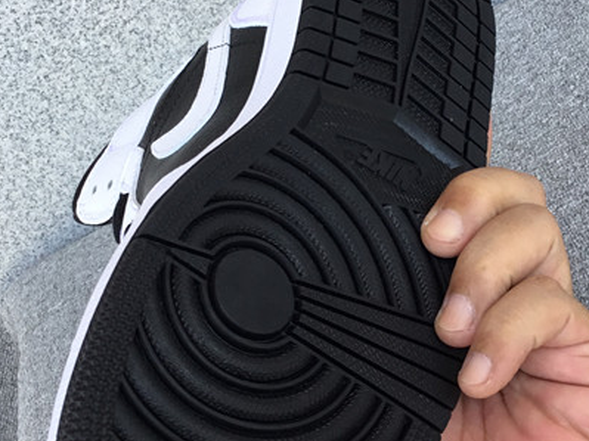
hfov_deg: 27.8
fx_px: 1191
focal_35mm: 70
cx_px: 301
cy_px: 182
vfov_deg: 21.0
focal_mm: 3.3
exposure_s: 1/100
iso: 25
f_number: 2.4
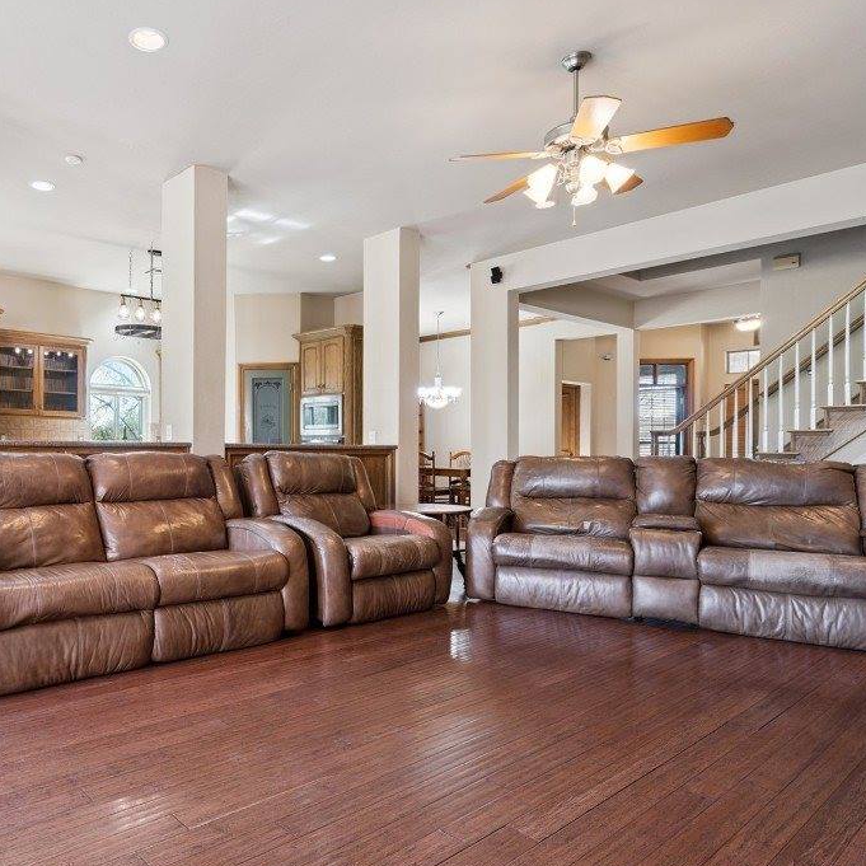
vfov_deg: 67.2
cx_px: 240
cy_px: 454
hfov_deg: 64.1
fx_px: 651
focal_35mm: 23
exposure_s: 1/13
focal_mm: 16
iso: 200
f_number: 7.1
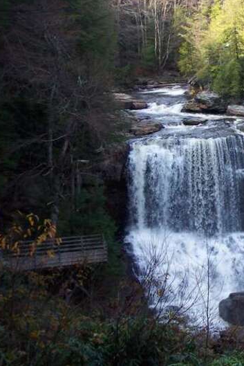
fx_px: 721
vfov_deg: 28.4
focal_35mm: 71
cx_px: 258
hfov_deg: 18.6
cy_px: 182
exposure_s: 1/180
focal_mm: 9.8
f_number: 3.1
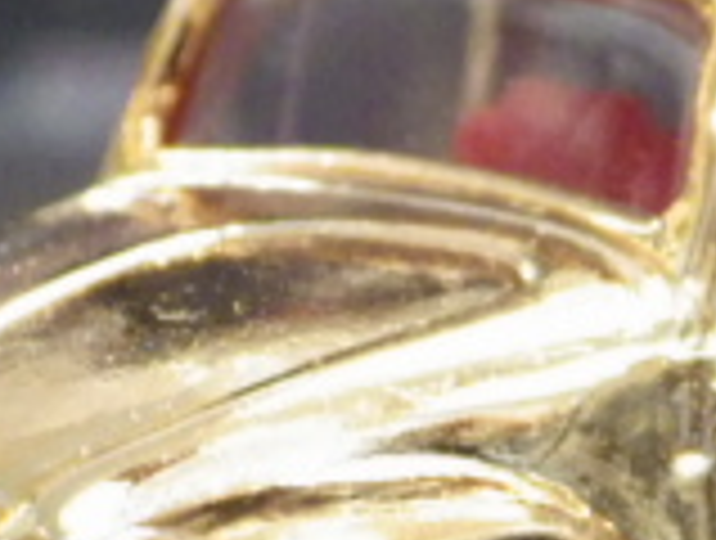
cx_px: 585
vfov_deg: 5.2
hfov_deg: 6.9
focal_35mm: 285
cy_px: 603
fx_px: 5908
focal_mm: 12.8
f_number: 4.2
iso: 1000
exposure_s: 1/25
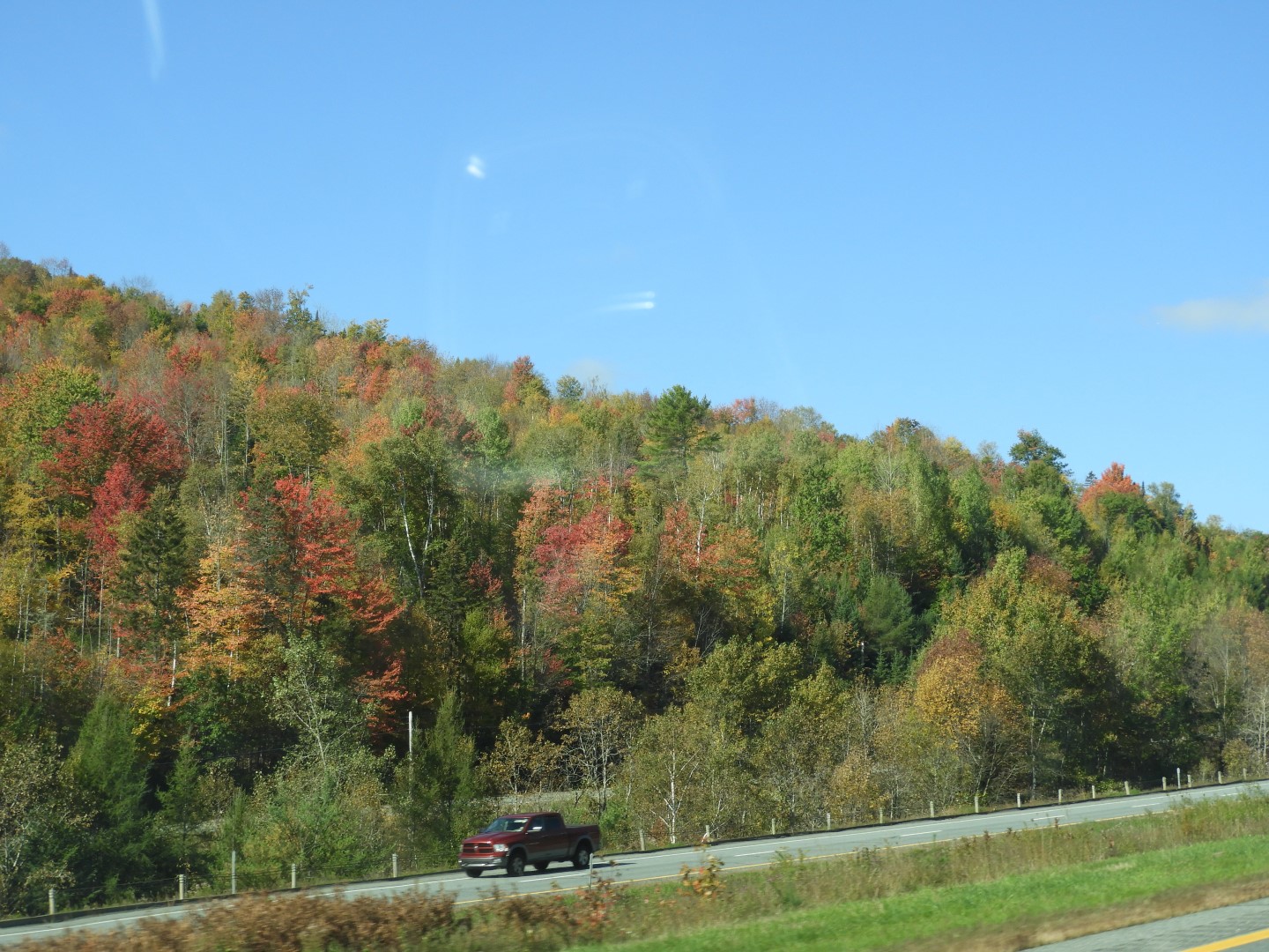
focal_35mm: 65
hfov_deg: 29.8
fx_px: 2383
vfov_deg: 22.6
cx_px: 634
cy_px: 476
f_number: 4.2
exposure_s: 1/400
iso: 100
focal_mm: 11.6
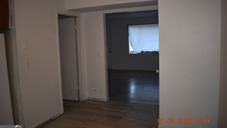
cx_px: 115
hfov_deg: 66.1
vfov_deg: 40.1
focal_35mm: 29
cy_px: 55
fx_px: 175
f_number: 3.5
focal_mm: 18
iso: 900
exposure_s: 1/125
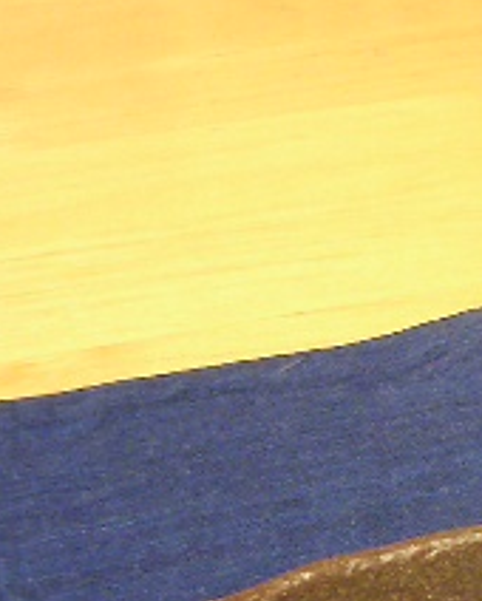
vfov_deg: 18.3
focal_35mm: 103
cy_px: 556
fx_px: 1834
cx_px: 712
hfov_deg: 14.1
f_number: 2.6
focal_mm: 5.8
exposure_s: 1/10
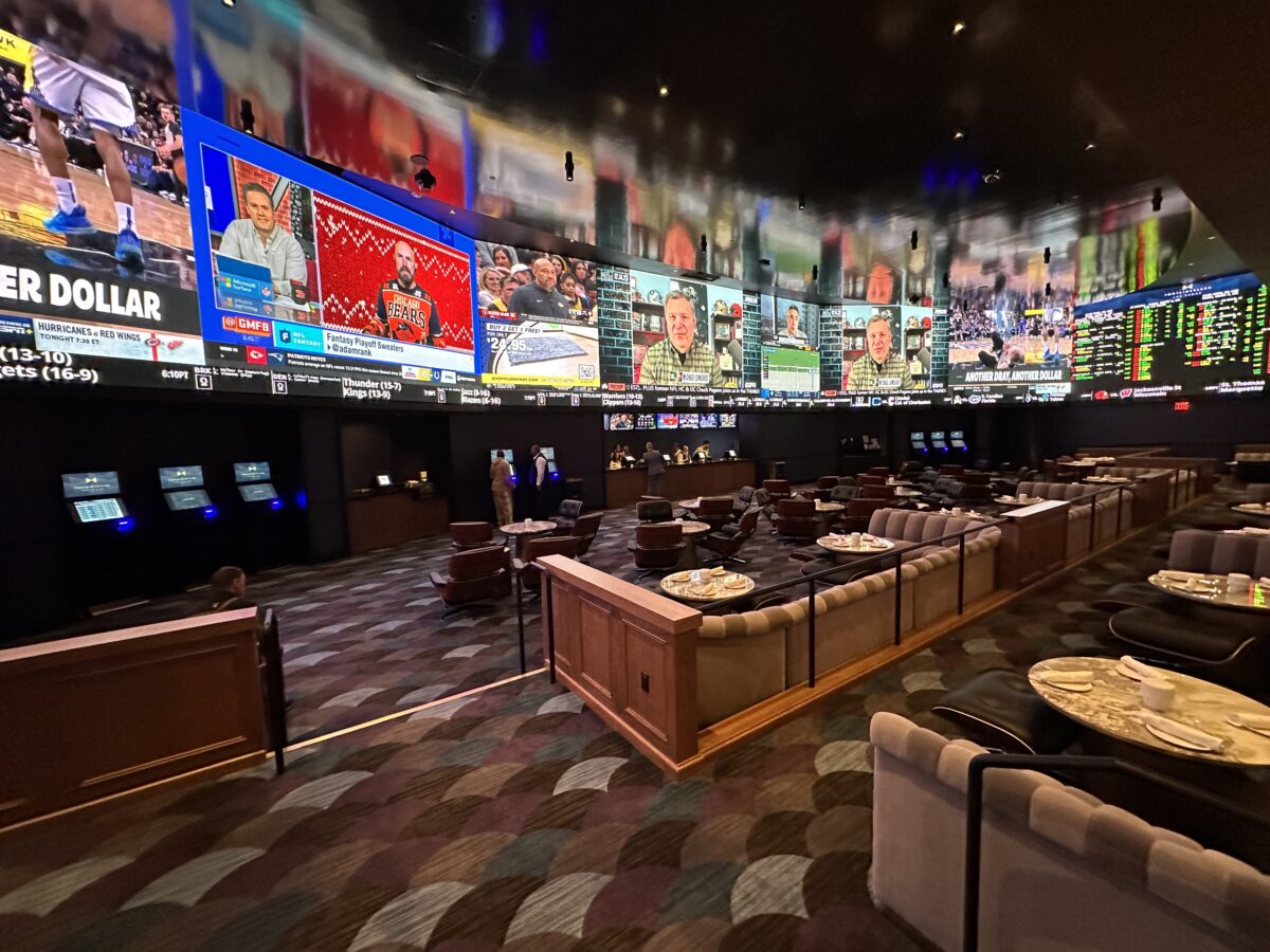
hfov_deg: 102.1
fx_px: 514
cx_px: 635
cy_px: 476
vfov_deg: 85.7
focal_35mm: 14
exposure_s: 1/60
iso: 800
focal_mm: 2.22
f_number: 2.2
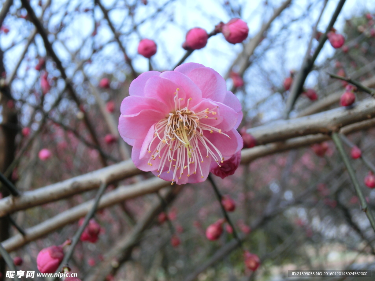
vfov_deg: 37.7
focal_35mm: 38
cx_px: 188
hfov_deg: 49.0
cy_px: 140
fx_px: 412
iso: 80
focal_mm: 6.67
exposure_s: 1/125
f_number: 3.9
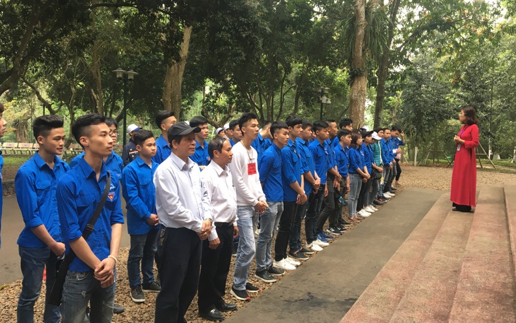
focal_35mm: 31
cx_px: 258
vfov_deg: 40.5
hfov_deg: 61.2
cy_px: 140
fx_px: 436
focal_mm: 4.15
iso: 25
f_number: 2.2
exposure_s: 1/33
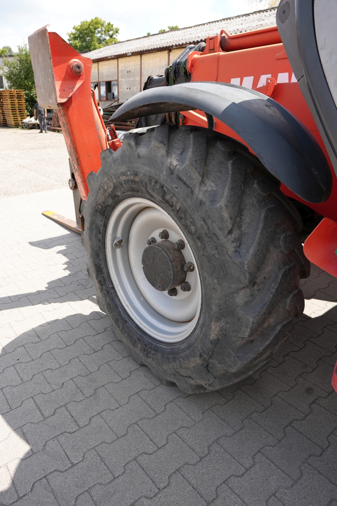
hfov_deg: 53.1
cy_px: 253
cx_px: 168
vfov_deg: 73.7
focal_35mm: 24
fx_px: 337
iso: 100
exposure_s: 1/320
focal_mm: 16
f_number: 4.5
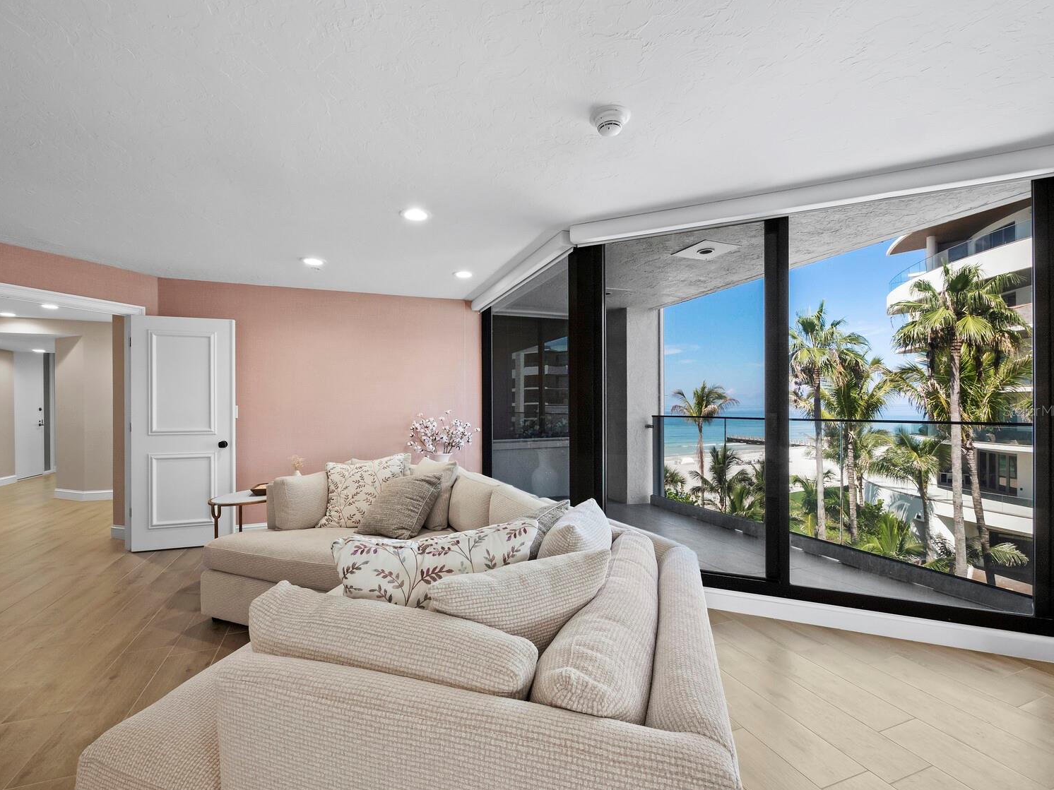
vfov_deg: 81.7
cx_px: 505
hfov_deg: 98.1
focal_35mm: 15
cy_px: 410
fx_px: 457
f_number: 11
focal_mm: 7
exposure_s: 1/5
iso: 400
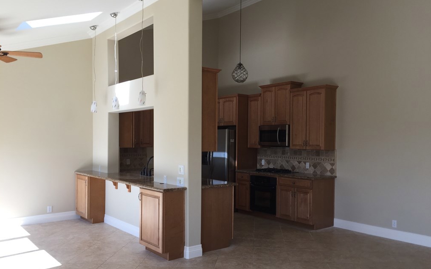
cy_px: 149
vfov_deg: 40.6
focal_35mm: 31
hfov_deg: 61.2
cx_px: 214
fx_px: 364
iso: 32
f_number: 2.2
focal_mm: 4.15
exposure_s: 1/154
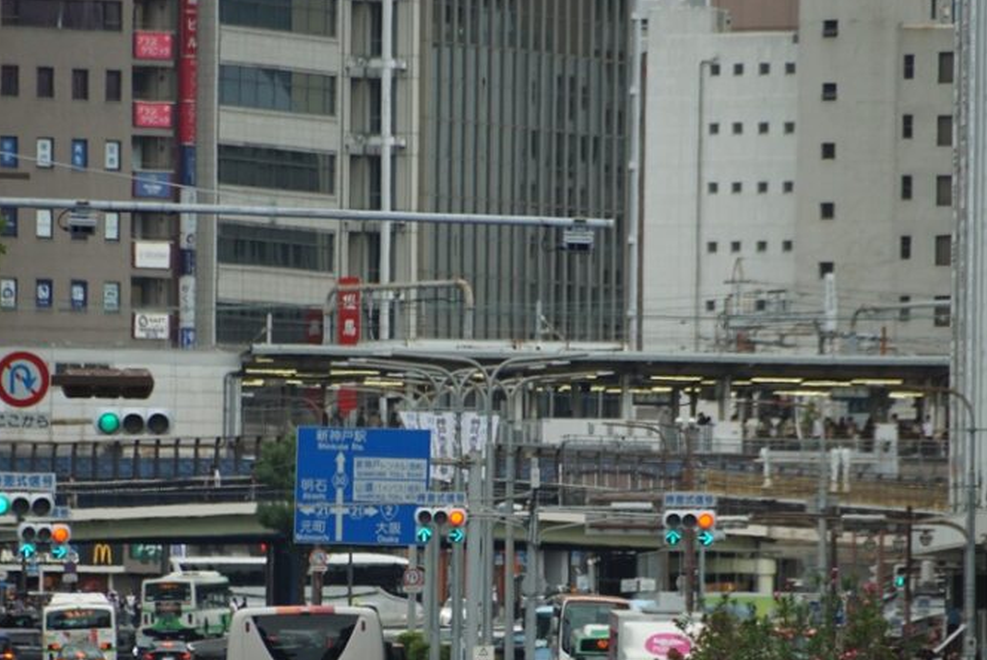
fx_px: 15860
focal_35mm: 578
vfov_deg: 2.4
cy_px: 419
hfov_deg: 3.6
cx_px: 404
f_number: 6.3
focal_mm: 250
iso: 640
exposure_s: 1/400
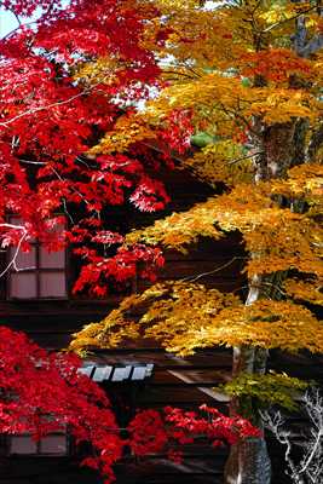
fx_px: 2071
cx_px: 162
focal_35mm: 154
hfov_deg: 8.9
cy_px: 242
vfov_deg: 13.3
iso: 320
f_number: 6.3
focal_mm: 154
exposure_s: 1/160
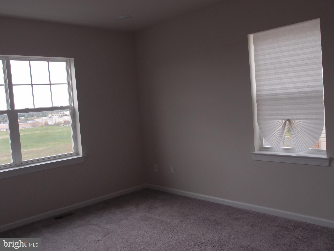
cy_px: 126
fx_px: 309
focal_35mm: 32
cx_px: 167
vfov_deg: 44.2
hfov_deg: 56.8
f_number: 2.5
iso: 100
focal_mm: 6.87
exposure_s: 1/160
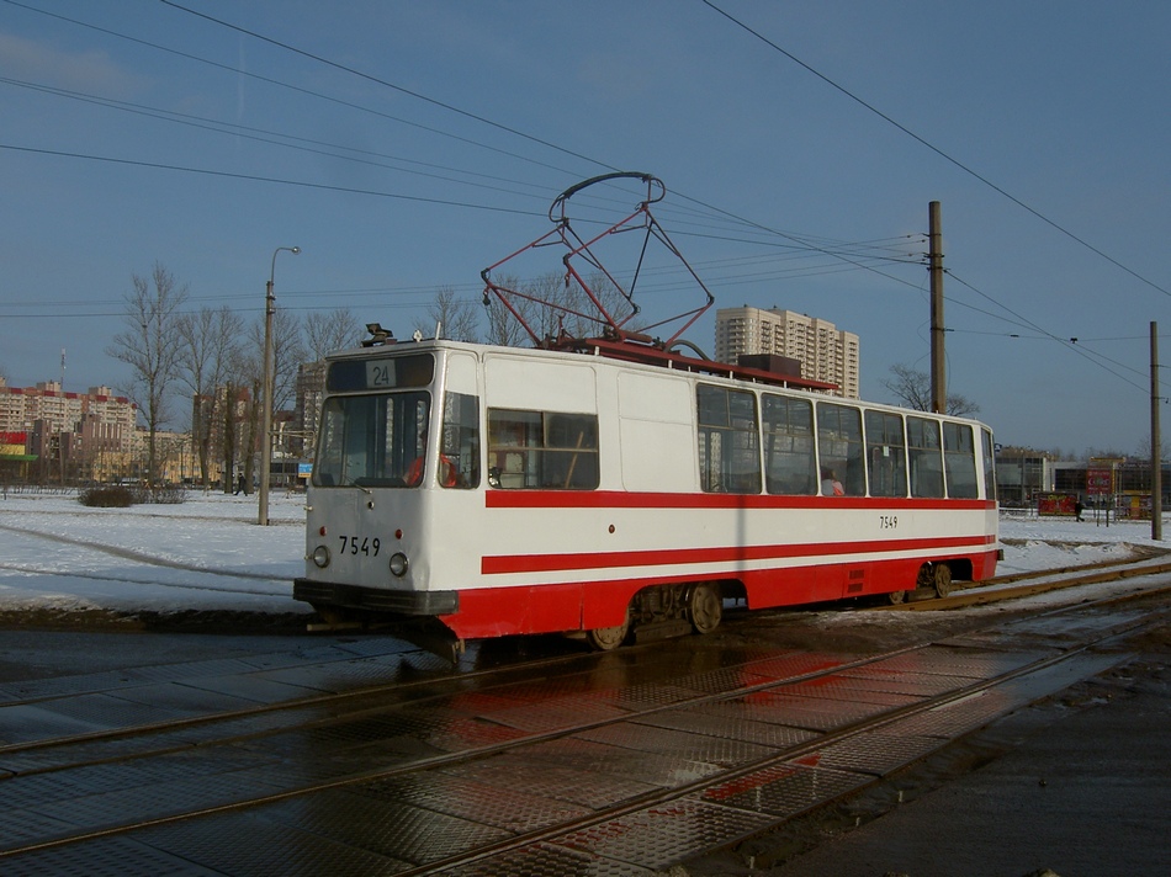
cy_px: 438
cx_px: 586
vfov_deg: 41.8
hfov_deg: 54.0
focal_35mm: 34
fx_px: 1150
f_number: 4.7
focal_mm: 5.6
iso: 50
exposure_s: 1/800
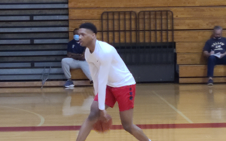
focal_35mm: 40
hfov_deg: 49.3
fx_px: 246
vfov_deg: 31.8
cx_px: 112
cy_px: 90
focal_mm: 5.9
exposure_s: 1/60
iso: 320
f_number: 2
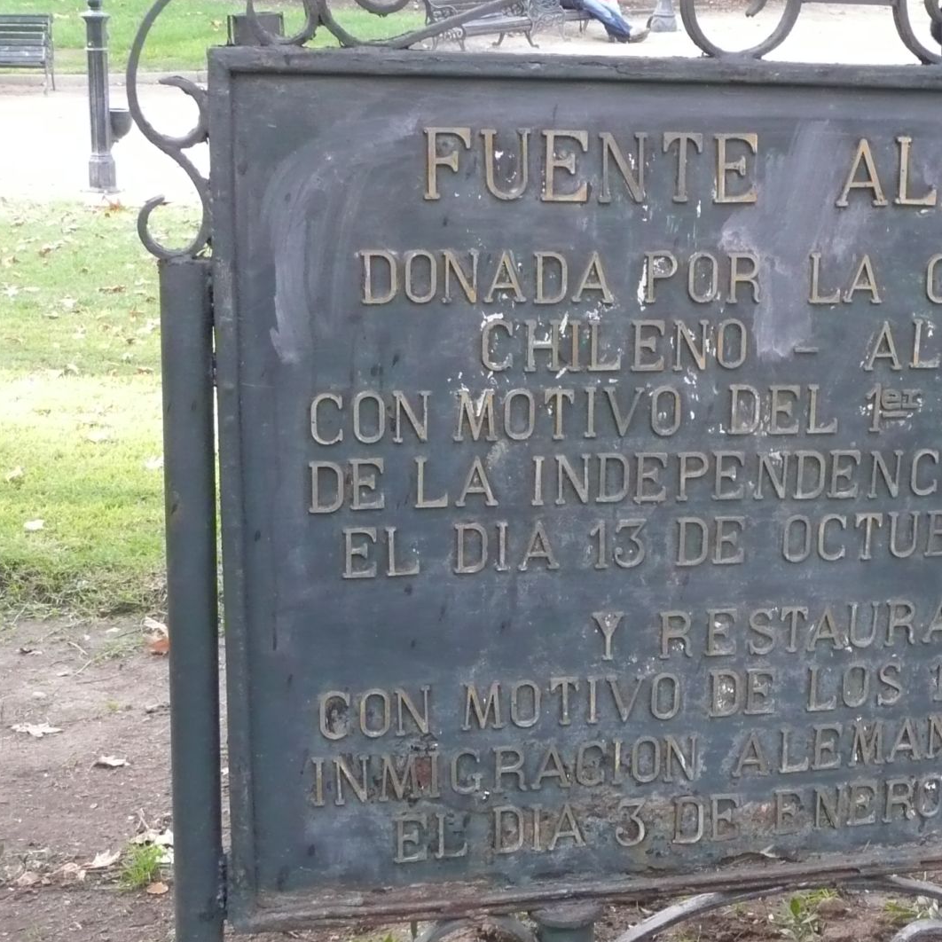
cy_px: 526
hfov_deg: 24.6
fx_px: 2124
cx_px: 766
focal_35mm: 69
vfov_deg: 25.0
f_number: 4.1
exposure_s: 1/30
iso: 320
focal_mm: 7.3
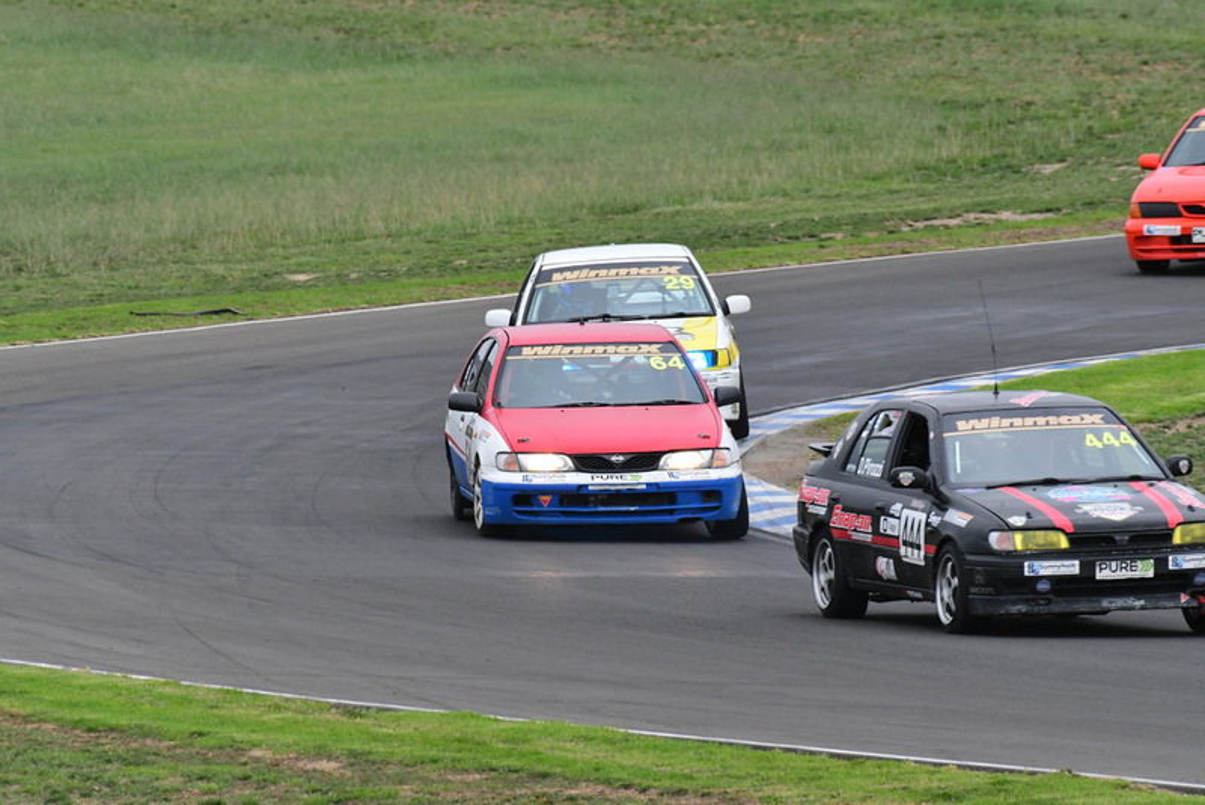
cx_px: 602
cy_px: 402
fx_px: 25112
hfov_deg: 2.7
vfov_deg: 1.8
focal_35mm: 750
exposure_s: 1/640
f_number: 10
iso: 2500
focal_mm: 500
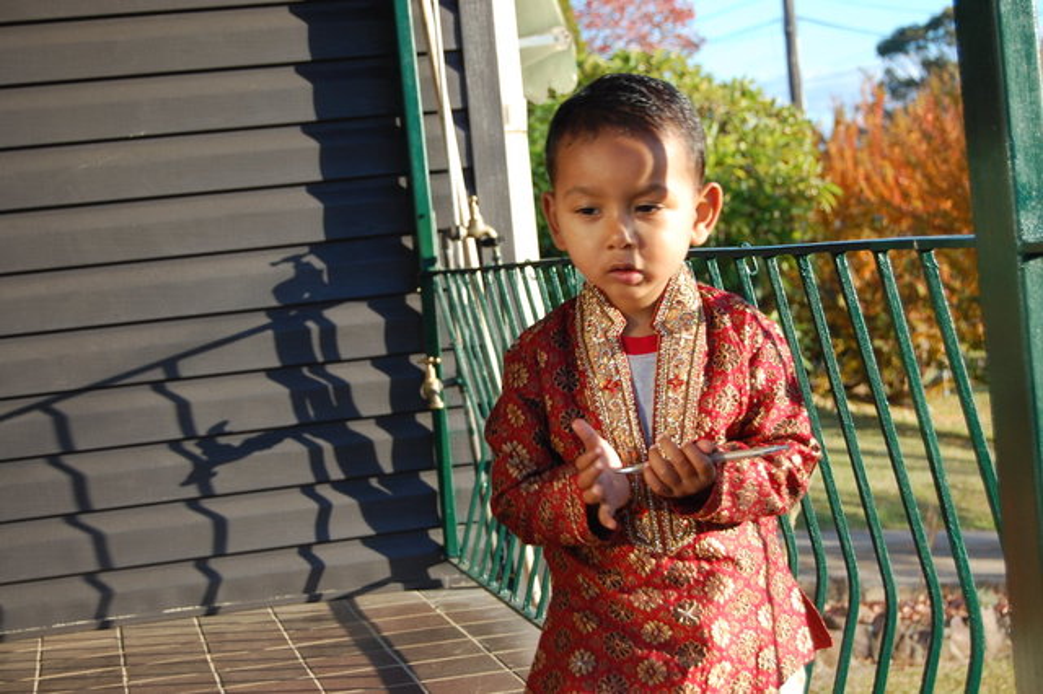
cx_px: 522
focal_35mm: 68
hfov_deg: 29.9
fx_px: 1955
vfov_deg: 20.1
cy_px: 347
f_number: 6.3
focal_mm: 45
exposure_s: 1/160
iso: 200
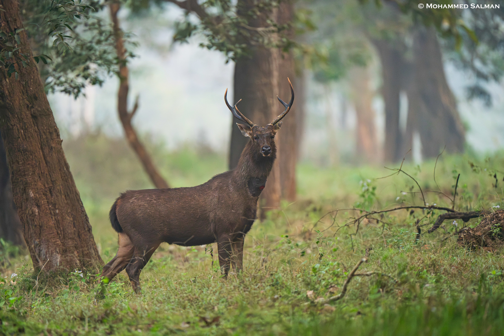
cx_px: 252
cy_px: 168
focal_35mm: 600
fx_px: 8399
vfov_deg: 2.3
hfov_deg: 3.4
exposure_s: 1/5000
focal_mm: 600
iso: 5000
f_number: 4
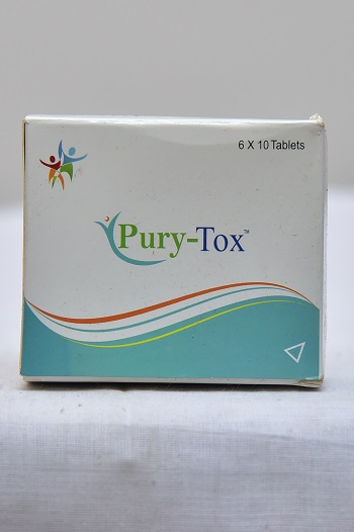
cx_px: 177
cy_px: 266
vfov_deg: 19.5
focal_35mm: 105
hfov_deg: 13.0
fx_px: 1551
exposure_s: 1/125
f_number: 4.5
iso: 1600
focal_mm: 105
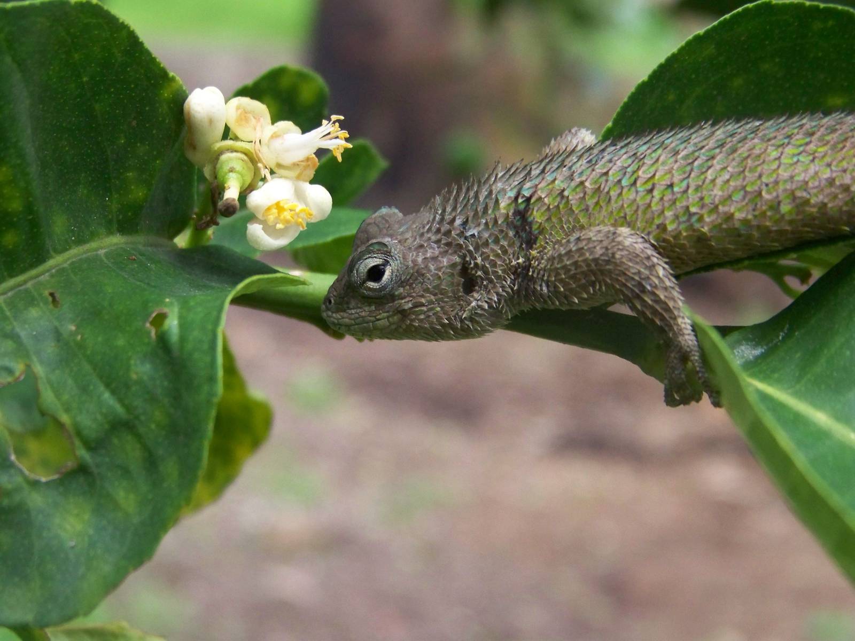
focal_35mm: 87
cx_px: 428
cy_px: 320
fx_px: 2149
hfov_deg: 22.5
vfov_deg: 17.0
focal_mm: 14.6
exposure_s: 1/40
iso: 200
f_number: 3.2
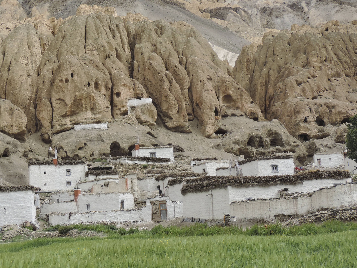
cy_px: 145
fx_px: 681
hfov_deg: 29.2
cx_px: 122
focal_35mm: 66
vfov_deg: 22.2
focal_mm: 8.3
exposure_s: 1/640
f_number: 3.5
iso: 80
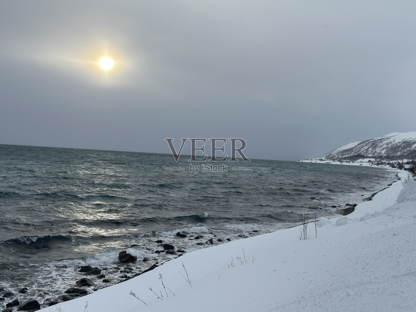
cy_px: 156
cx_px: 208
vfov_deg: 30.3
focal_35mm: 48
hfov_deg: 39.7
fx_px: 577
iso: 64
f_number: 1.78
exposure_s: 1/1783
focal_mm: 6.86
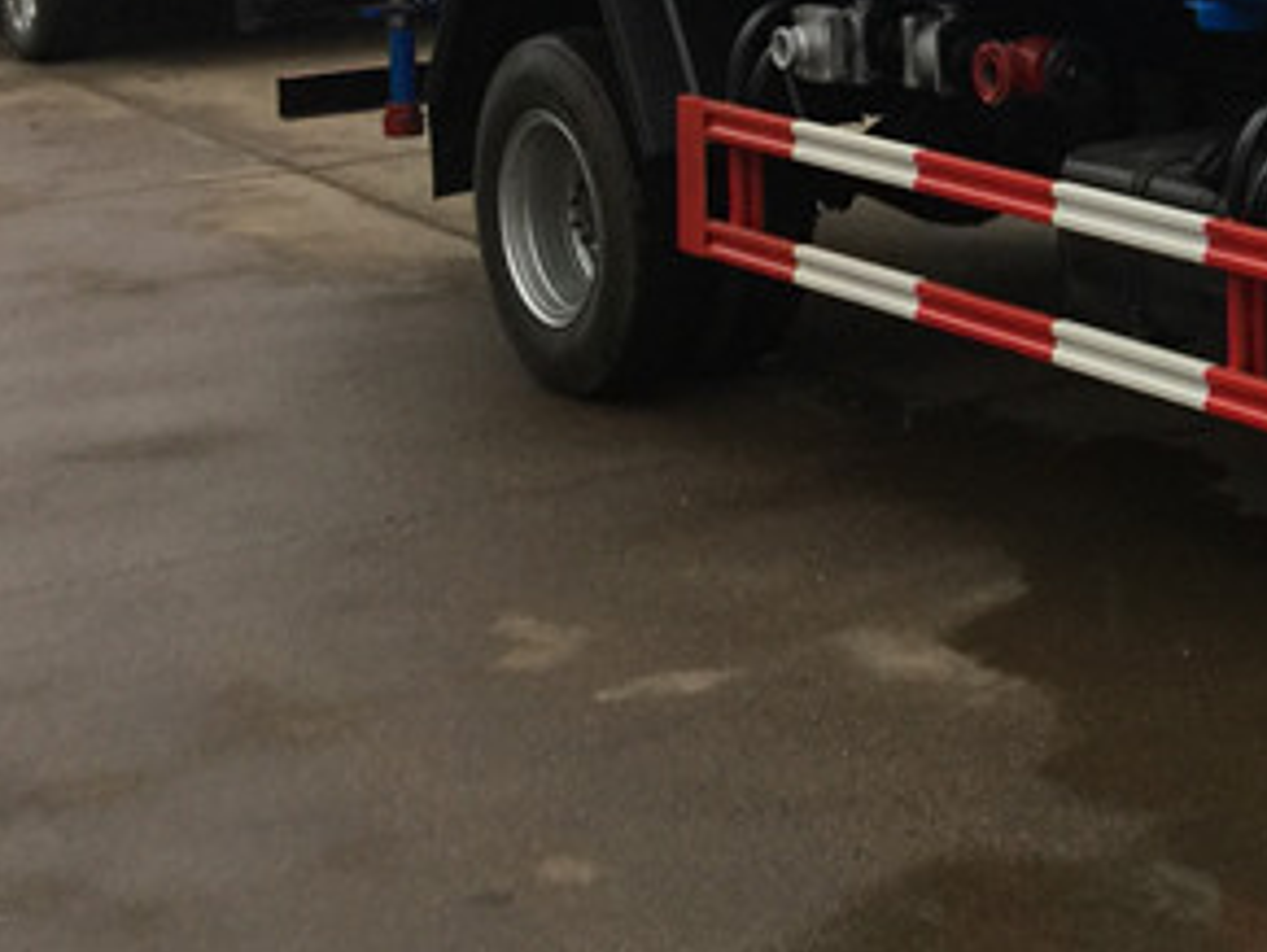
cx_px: 1638
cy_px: -135
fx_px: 2931
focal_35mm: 80
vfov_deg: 17.7
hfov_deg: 22.0
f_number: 2.2
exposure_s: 1/33
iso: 32
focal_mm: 4.15
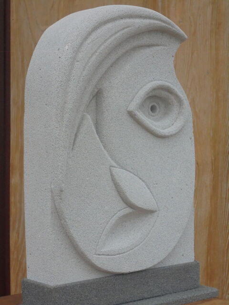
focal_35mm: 83
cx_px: 114
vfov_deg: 23.6
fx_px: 732
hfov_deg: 17.8
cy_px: 152
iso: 400
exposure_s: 1/250
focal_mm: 14.9
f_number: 6.7
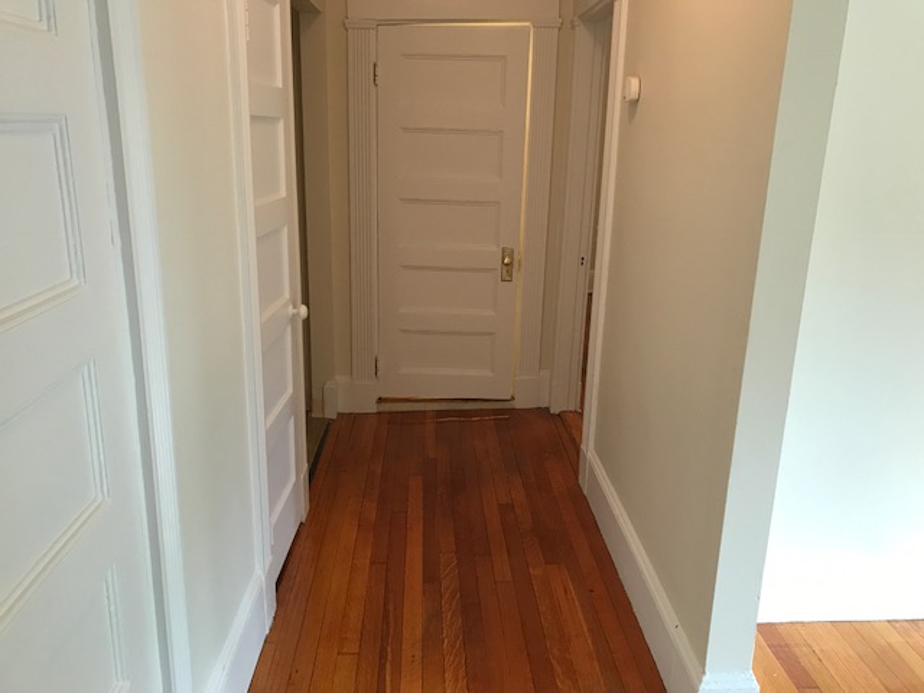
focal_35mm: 28
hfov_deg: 63.4
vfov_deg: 49.7
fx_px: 747
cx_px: 462
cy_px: 346
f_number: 1.8
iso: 40
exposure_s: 1/20
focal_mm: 3.99
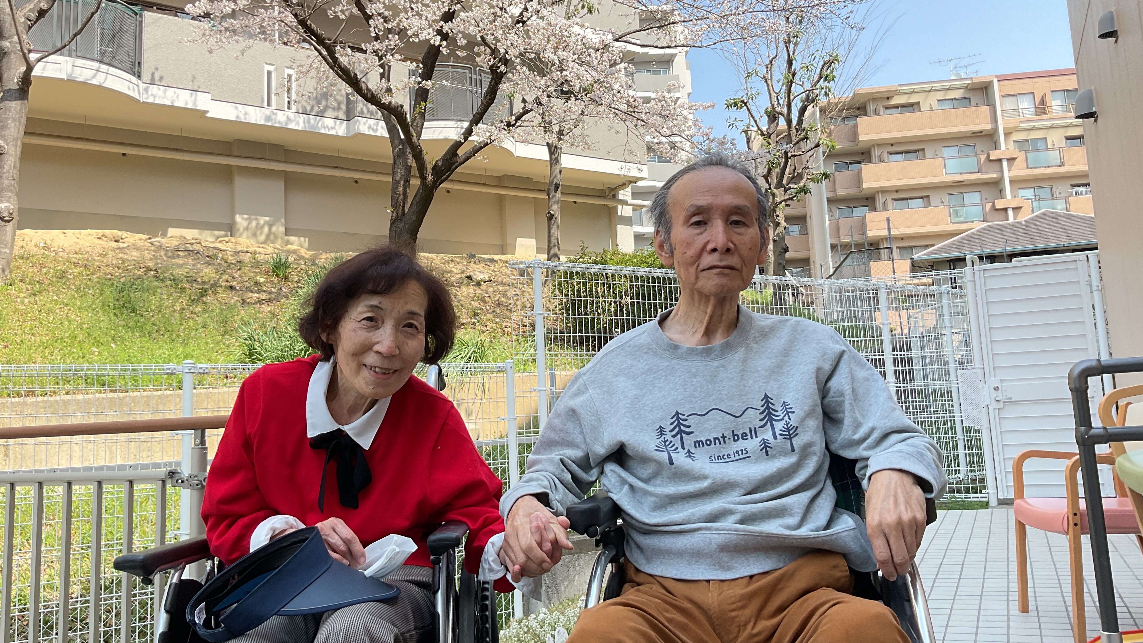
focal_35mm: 32
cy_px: 279
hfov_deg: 61.0
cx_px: 565
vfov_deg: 36.6
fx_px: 970
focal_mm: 3
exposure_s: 1/700
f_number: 1.8
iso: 16
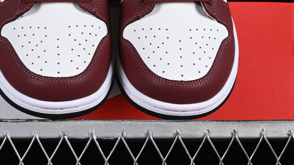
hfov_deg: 16.0
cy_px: 17
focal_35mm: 134
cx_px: 113
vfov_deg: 9.0
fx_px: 1045
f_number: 7.1
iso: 160
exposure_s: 1/60
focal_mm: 50
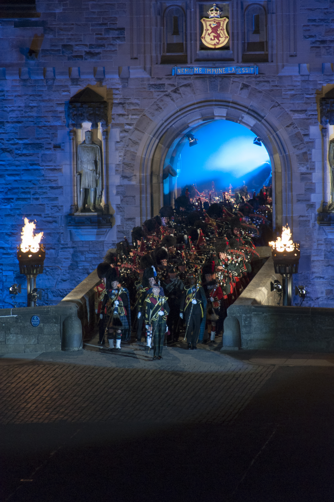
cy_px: 251
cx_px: 167
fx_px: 4185
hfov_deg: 4.6
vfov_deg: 6.9
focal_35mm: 300
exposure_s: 1/60
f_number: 5.6
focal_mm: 200
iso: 1000
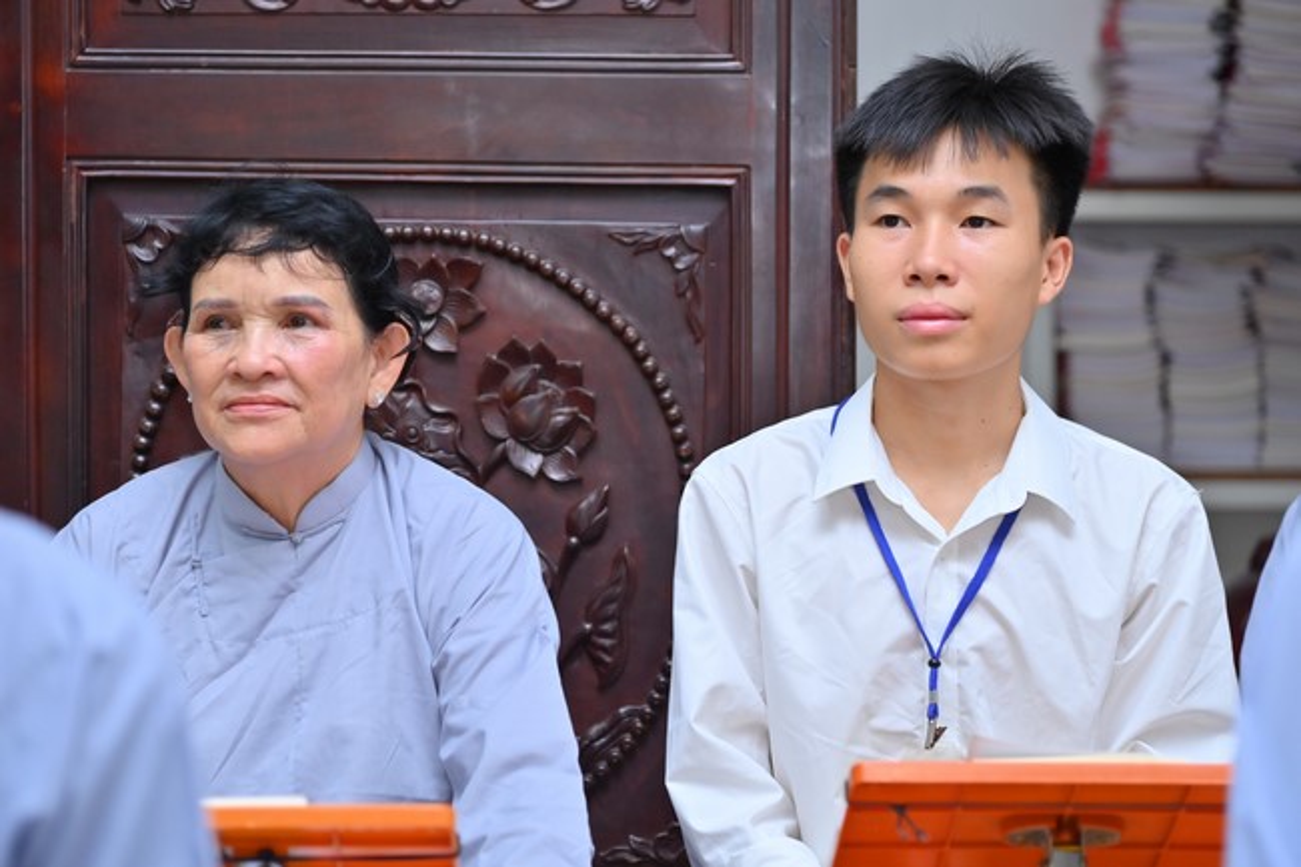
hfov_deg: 17.1
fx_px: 4335
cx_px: 650
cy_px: 434
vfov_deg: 11.4
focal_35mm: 120
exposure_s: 1/160
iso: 1250
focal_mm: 120
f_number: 4.5
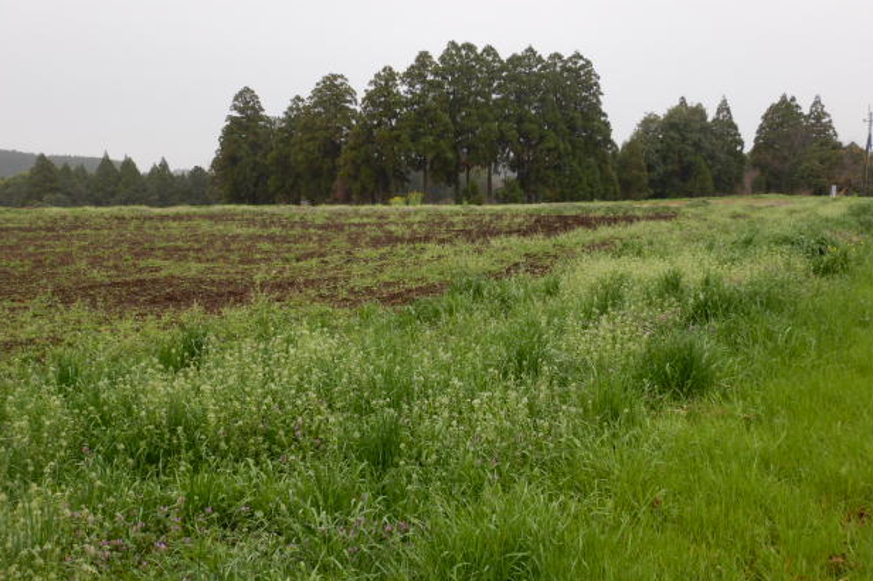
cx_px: 439
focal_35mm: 40
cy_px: 312
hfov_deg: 48.5
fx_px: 969
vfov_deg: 33.4
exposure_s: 1/160
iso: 125
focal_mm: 6.6
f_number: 4.2
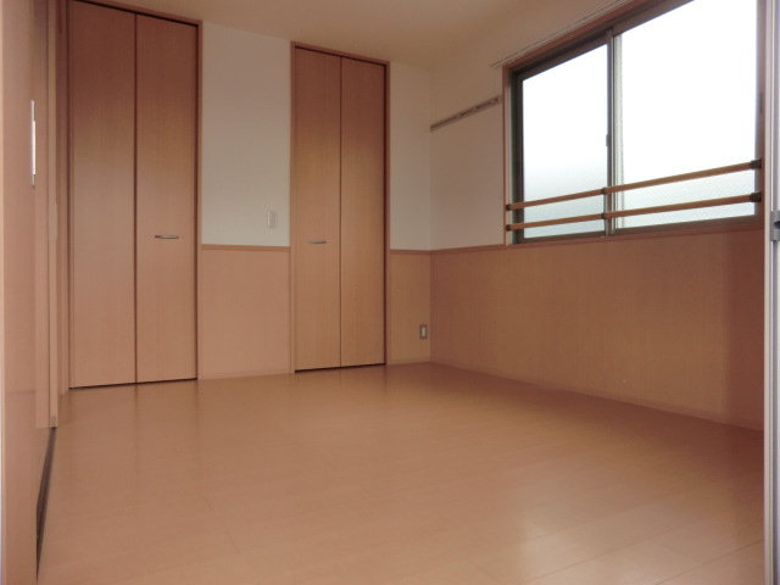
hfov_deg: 71.6
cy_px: 292
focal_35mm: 24
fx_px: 541
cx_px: 390
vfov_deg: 56.8
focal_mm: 4.3
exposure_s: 1/60
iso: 80
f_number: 3.2
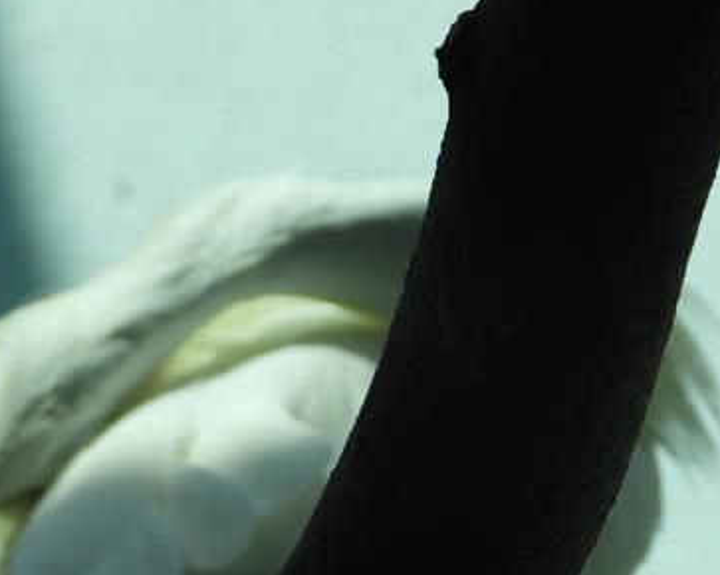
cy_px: 333
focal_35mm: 932
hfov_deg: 2.1
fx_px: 19850
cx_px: 296
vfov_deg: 1.7
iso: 100
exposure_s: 1/400
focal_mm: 77.8
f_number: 5
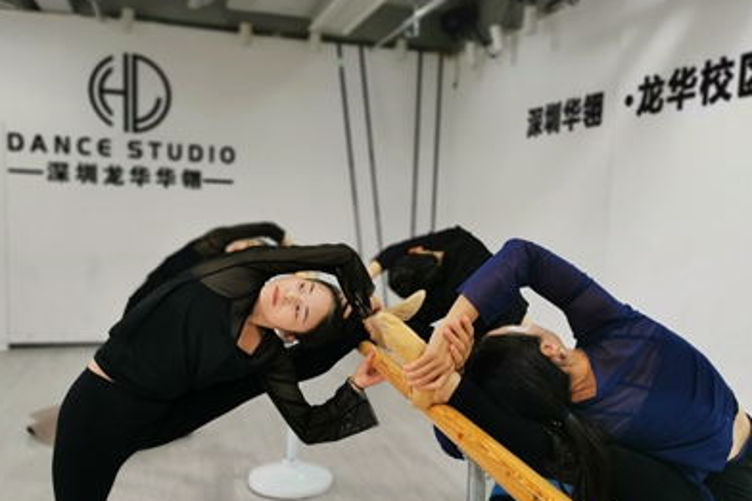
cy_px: 278
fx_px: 710
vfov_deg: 38.8
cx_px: 372
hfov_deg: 55.8
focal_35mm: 34
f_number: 1.8
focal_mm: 5.58
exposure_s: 1/100
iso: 160
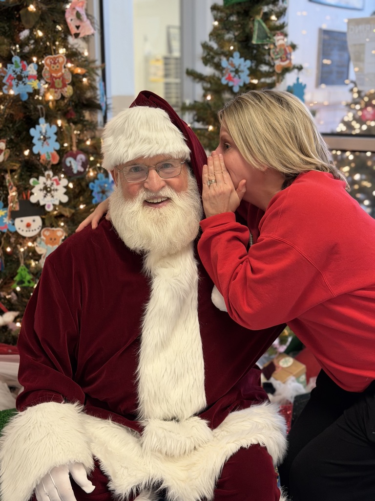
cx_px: 188
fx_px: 693
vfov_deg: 39.7
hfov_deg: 30.3
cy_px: 250
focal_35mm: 48
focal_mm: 6.76
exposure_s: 1/60
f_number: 1.78
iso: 250
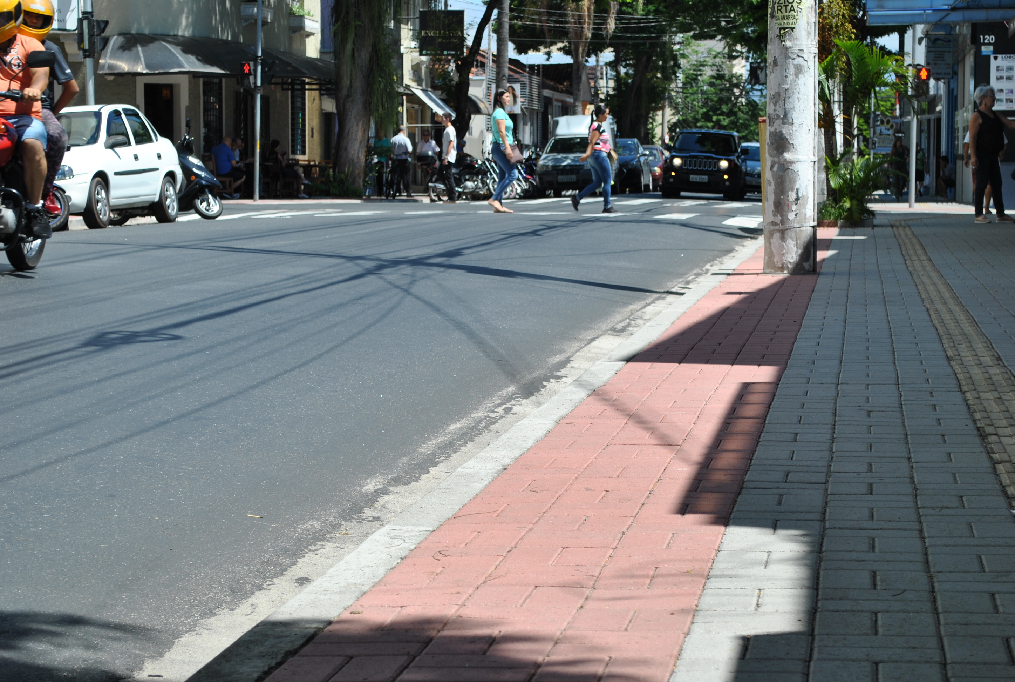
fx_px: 2331
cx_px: 508
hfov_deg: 24.6
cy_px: 341
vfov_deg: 16.6
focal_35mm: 82
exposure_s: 1/250
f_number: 8
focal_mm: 55
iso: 100
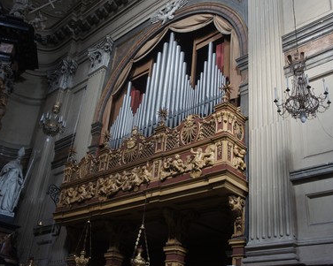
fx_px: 390
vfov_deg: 37.7
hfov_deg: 46.2
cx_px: 166
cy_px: 134
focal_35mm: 40
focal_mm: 23
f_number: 4
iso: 1600
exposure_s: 1/40
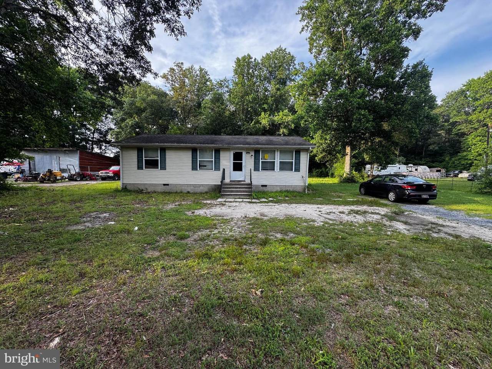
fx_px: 199
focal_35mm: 14
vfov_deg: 85.7
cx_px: 246
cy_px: 184
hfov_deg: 102.1
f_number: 2.2
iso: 40
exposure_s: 1/139
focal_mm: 2.22
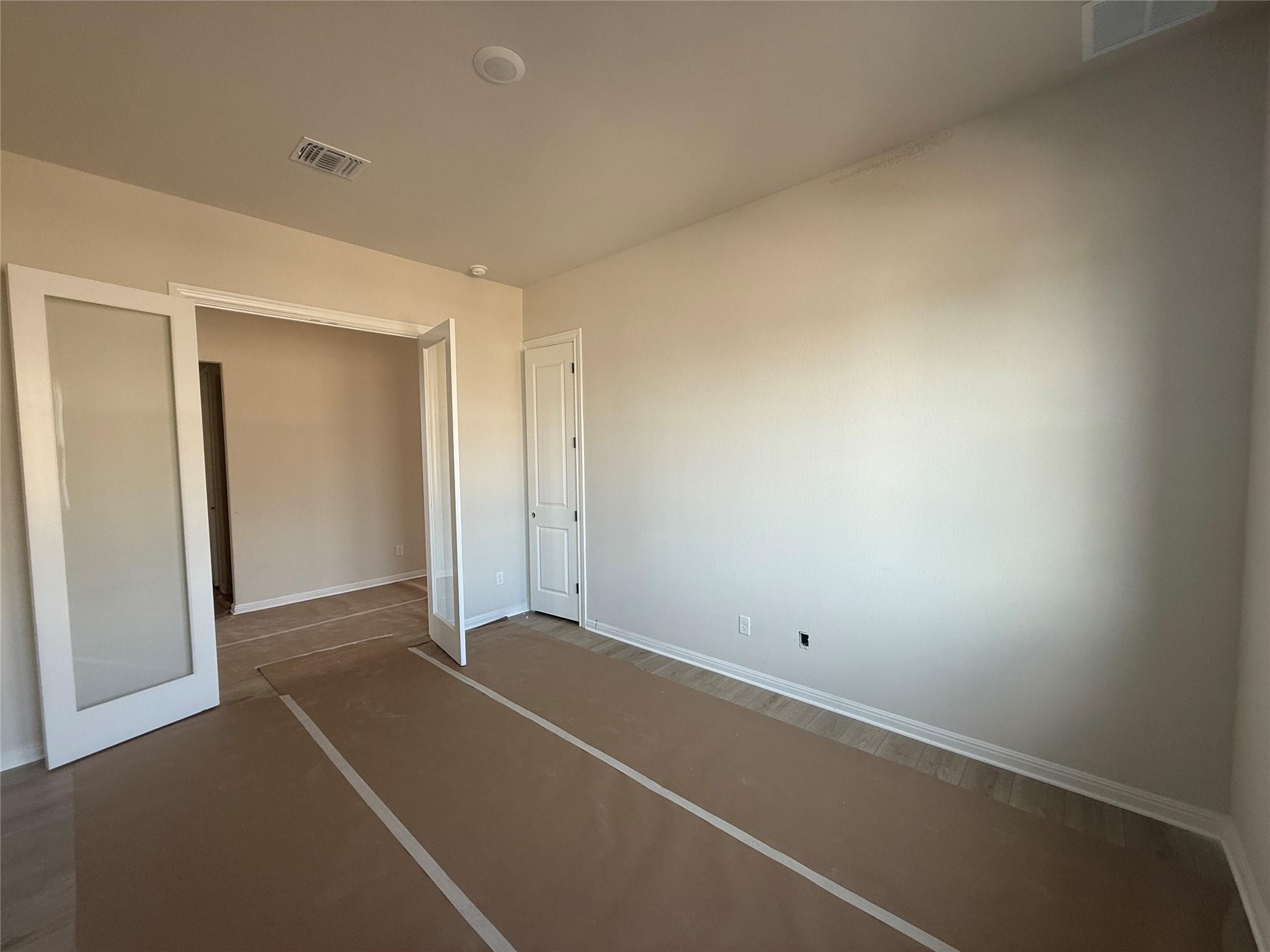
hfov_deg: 102.1
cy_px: 476
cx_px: 635
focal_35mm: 14
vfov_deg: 85.7
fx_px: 514
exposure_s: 1/99
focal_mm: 2.22
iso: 100
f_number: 2.2
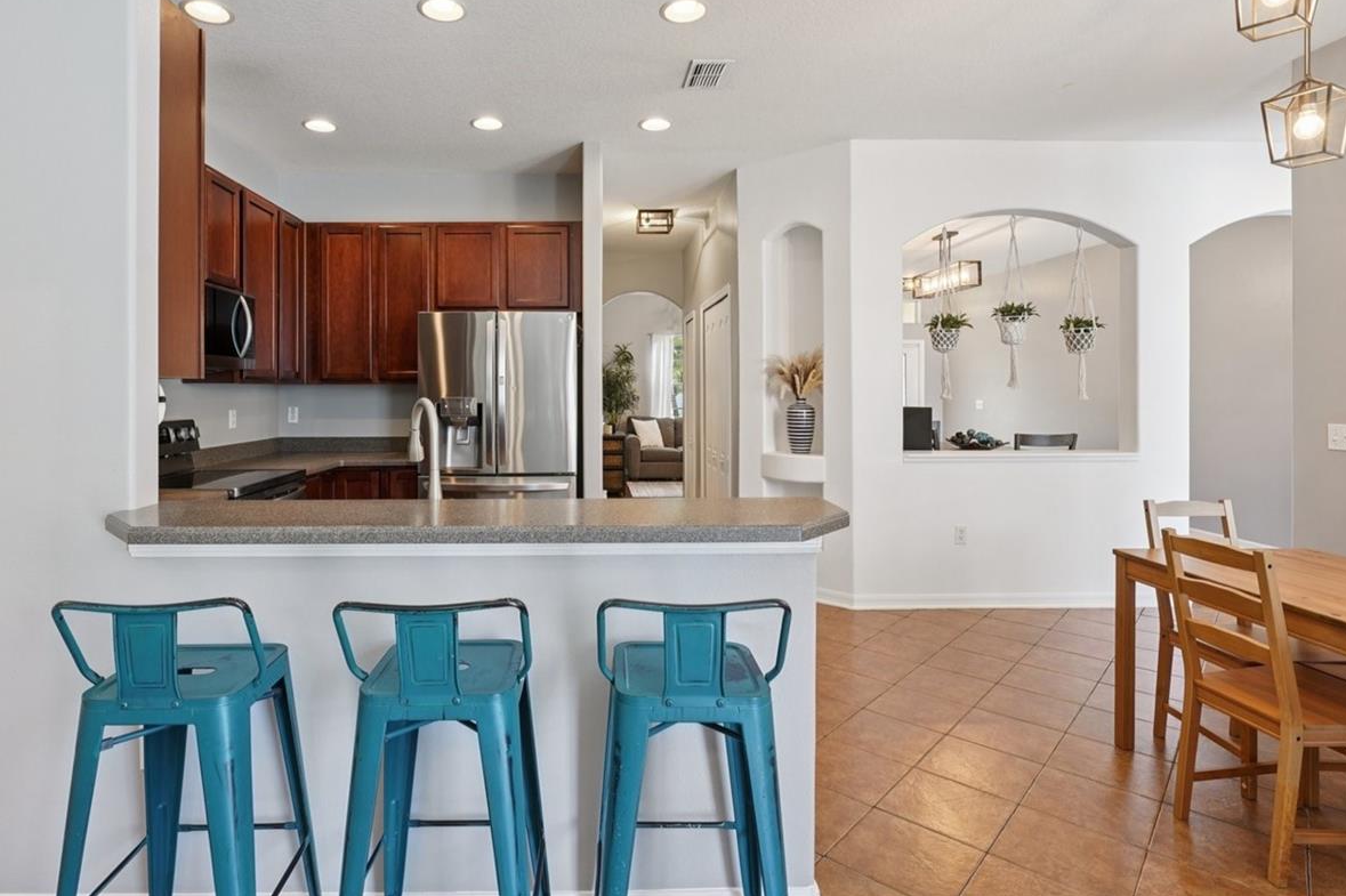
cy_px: 374
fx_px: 710
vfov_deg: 64.1
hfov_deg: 86.6
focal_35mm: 19
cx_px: 603
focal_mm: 14
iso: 400
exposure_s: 1/8
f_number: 8
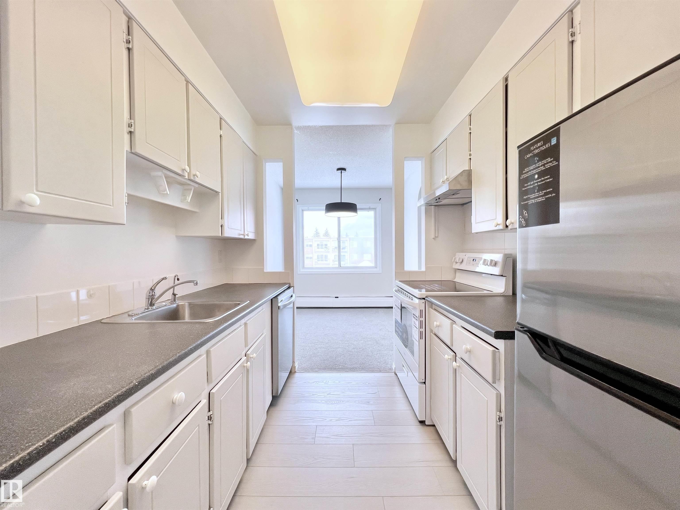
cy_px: 255
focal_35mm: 13
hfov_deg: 106.2
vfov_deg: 89.9
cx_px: 340
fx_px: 255
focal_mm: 1.57
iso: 64
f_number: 1.8
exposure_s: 1/120
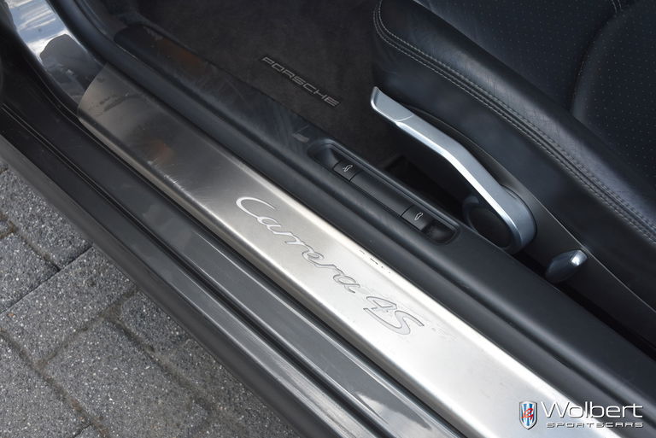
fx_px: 848
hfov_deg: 42.3
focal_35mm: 46
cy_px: 219
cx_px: 328
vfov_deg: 29.0
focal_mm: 31
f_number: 8
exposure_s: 1/250
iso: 800
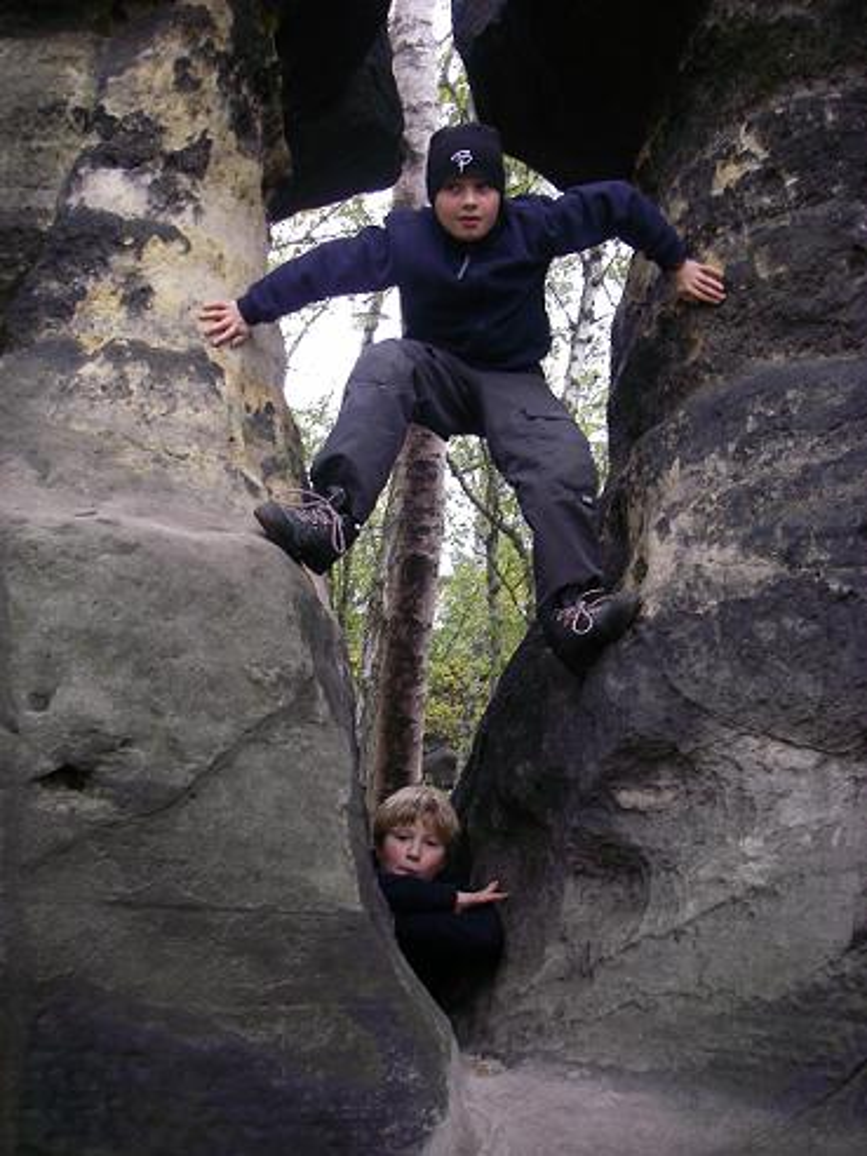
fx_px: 1269
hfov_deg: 37.7
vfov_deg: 49.0
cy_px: 578
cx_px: 434
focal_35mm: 38
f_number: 3.3
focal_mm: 6.3
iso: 64
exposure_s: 1/50
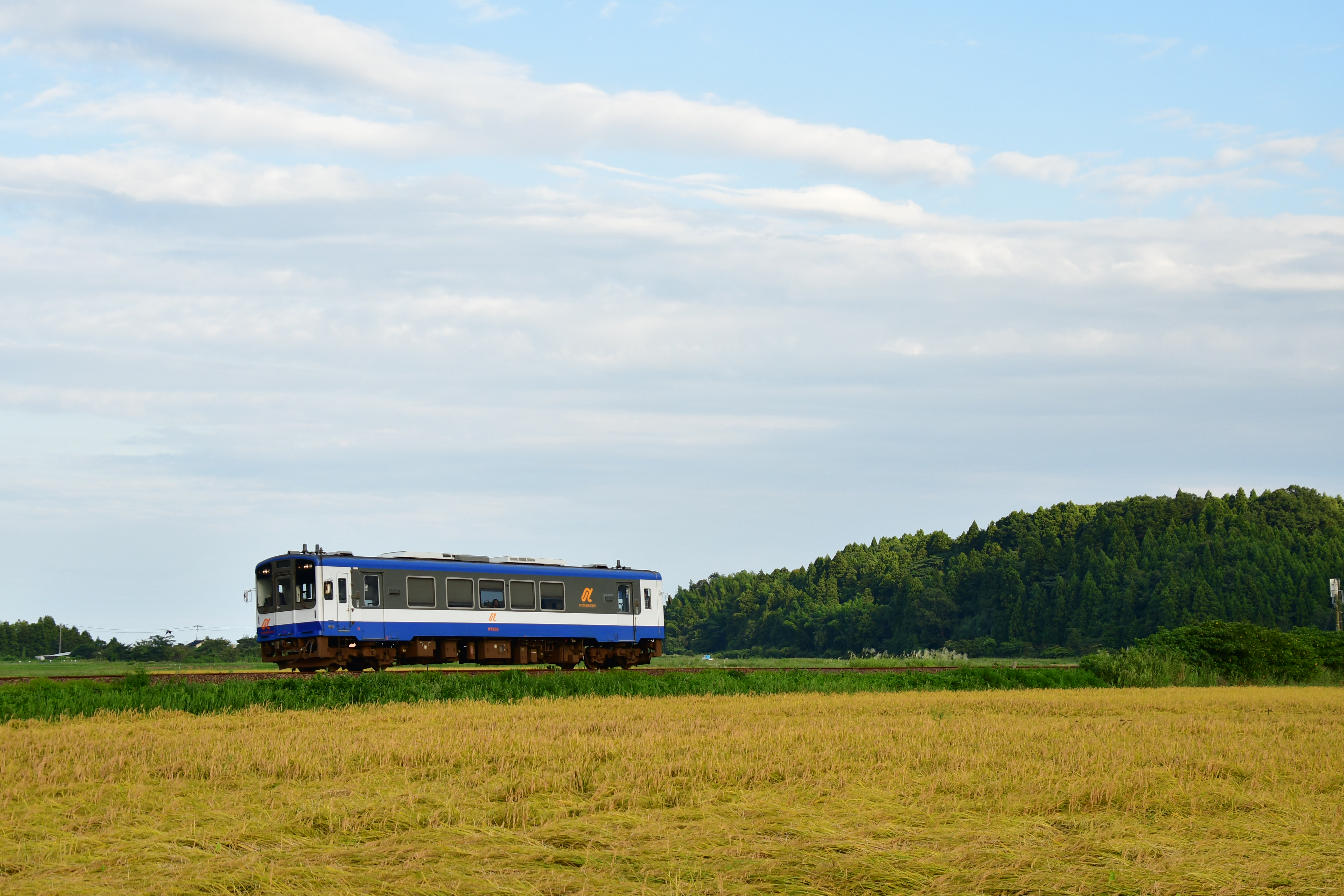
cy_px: 448
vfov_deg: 20.6
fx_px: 2464
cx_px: 672
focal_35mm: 66
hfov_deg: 30.5
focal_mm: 44
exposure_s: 1/400
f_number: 5
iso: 100
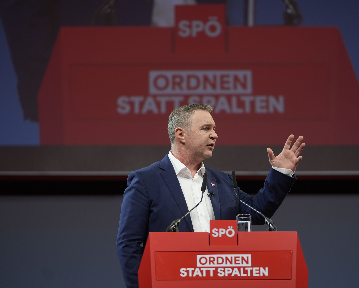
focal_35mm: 146
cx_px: 200
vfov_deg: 10.6
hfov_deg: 13.2
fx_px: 1551
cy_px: 144
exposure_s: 1/400
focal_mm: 129
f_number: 2.8
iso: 250
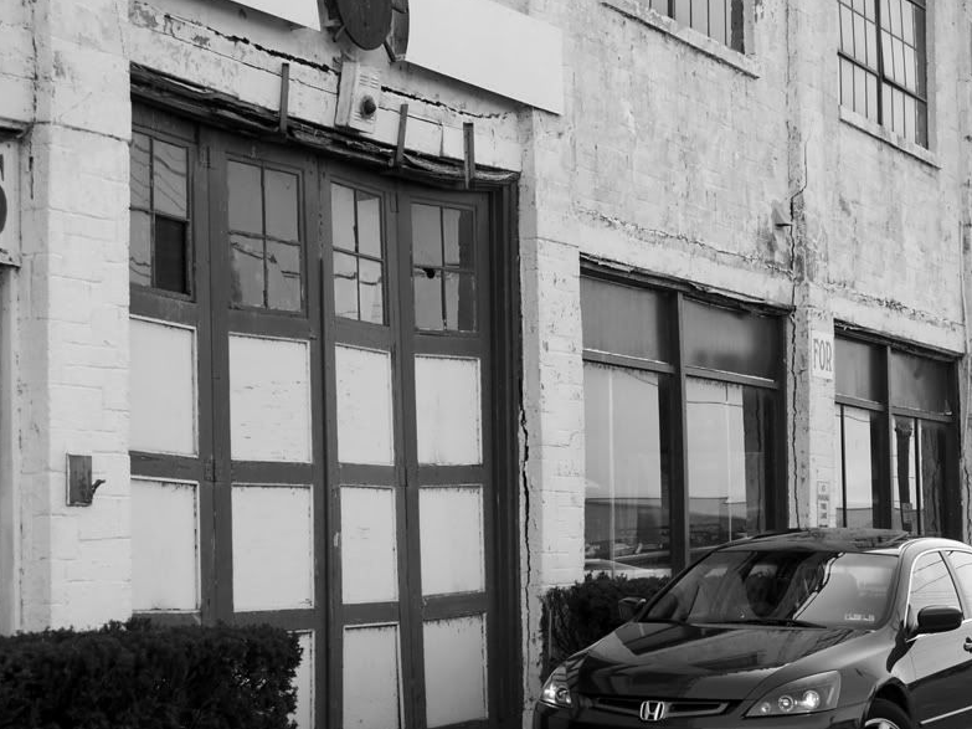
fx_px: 2386
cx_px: 608
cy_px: 430
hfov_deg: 23.0
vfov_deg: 17.3
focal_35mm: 85
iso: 100
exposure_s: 1/350
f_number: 4
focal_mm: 13.3
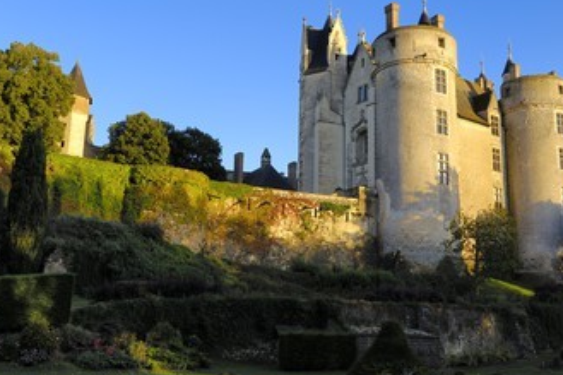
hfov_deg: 42.6
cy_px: 163
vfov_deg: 29.2
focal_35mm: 46
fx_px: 719
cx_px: 336
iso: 100
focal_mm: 24
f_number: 5
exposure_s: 1/80
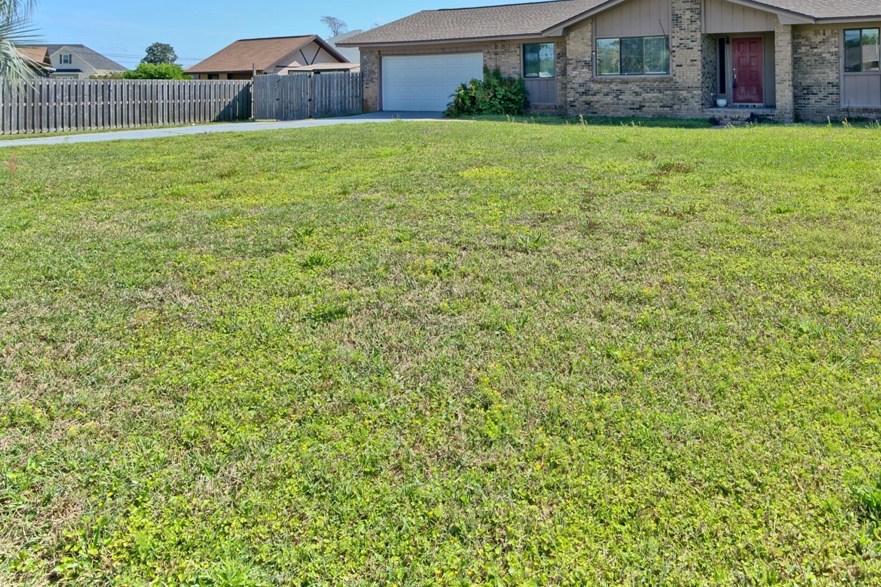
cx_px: 546
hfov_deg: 68.4
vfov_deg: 45.7
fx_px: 636
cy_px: 80
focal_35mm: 26
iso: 100
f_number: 8
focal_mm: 14
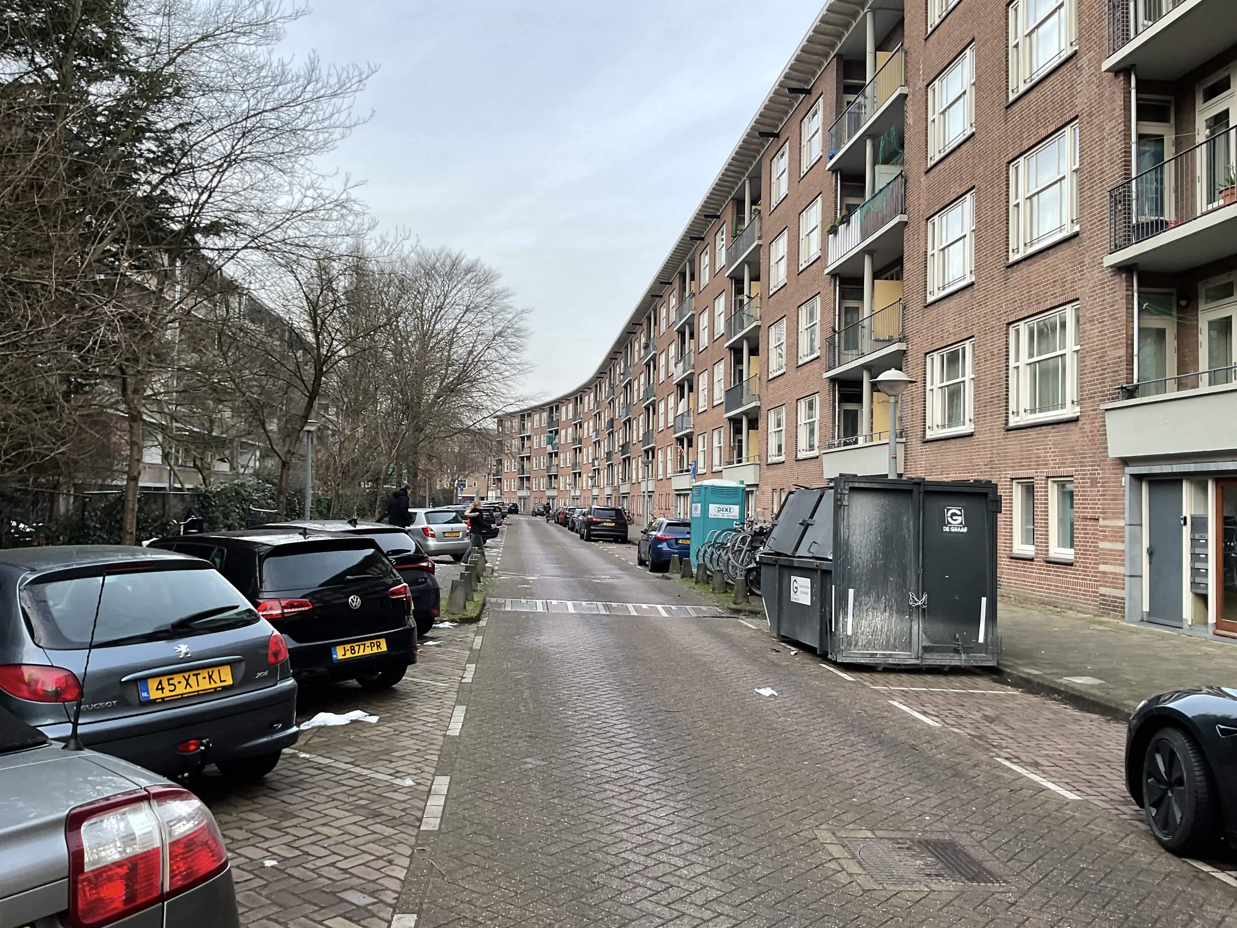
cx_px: 618
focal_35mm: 29
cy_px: 464
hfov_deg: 61.7
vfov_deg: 48.2
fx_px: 1036
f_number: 1.8
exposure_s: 1/100
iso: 25
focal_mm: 3
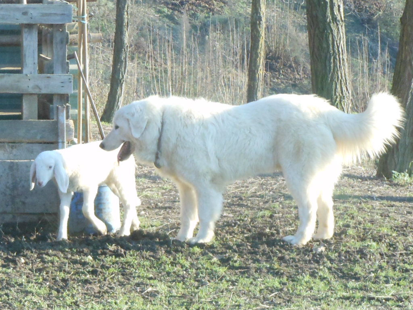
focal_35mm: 98
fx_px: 1169
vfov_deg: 15.1
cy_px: 155
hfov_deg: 20.0
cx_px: 206
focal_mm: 17.5
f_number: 4.7
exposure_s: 1/250
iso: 400
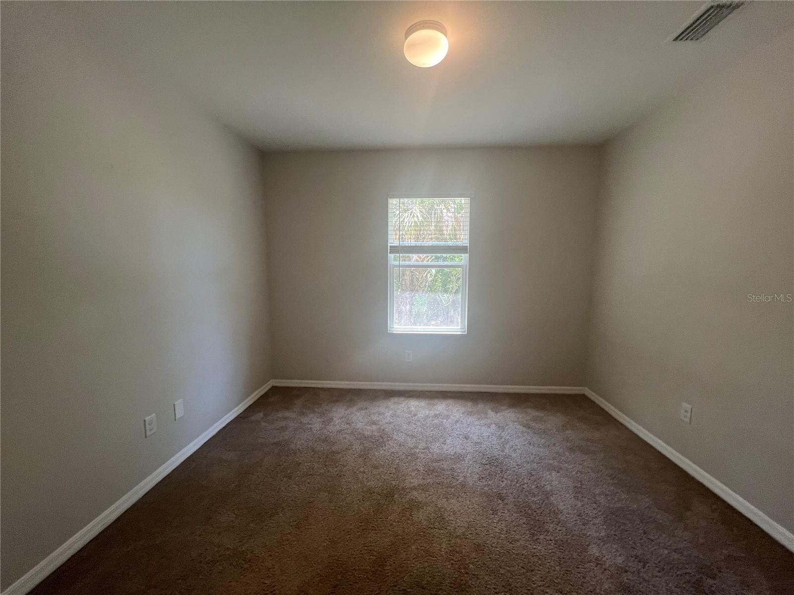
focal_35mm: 13
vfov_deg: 89.9
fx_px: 298
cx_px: 397
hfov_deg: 106.2
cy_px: 298
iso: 125
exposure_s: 1/120
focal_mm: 1.57
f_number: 1.8
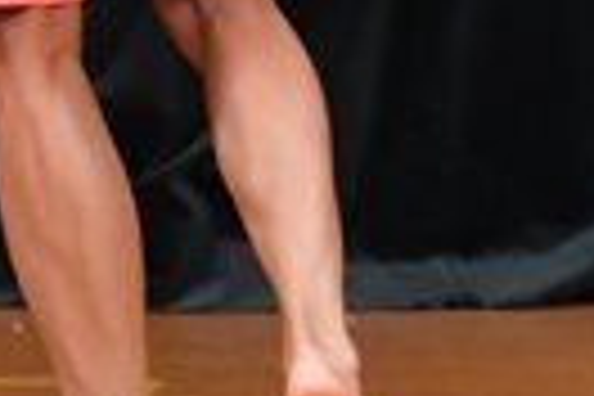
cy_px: -392
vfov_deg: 0.8
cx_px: 133
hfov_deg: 1.2
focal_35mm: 1667
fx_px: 27503
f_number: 5.6
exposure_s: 1/400
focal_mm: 190
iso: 5000
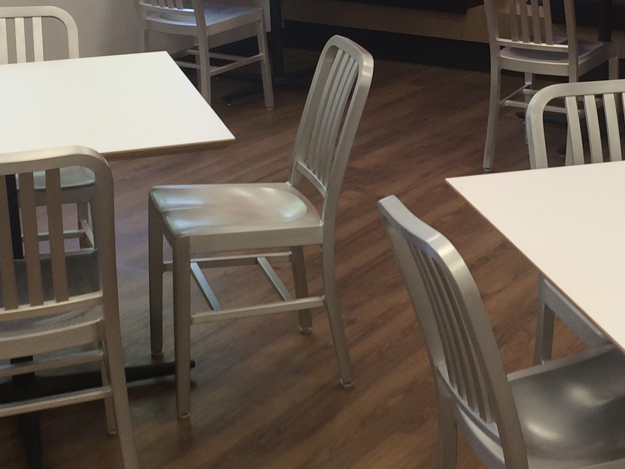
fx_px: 1354
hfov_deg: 25.6
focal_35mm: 75
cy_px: 119
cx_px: 495
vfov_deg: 19.5
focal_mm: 4.15
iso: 50
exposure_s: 1/60
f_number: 2.2
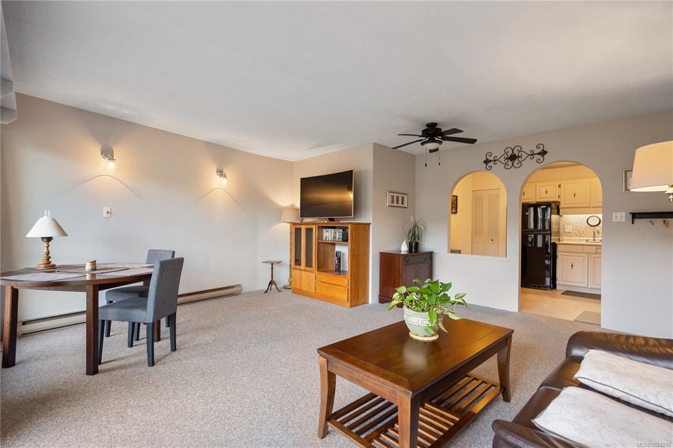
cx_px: 336
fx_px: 299
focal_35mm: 16
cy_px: 224
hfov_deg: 96.8
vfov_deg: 73.7
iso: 400
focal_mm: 16
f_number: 4
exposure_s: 1/30
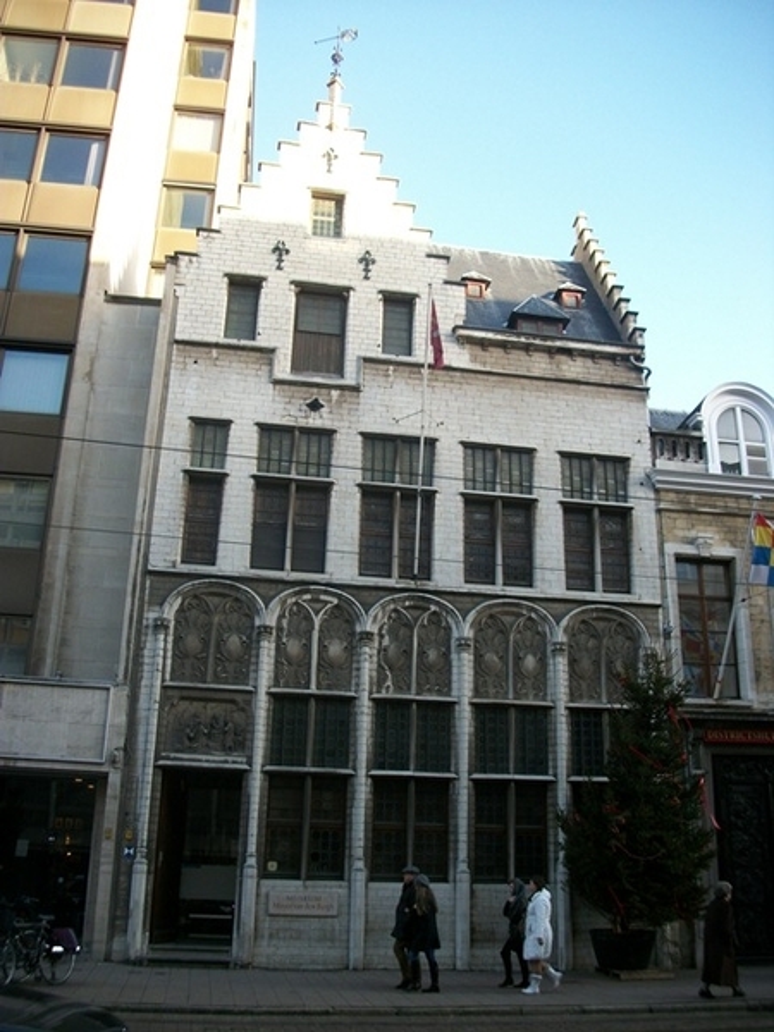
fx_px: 954
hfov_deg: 44.2
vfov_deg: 56.8
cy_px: 516
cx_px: 387
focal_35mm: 32
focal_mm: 5.7
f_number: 2.9
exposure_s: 1/160
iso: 80
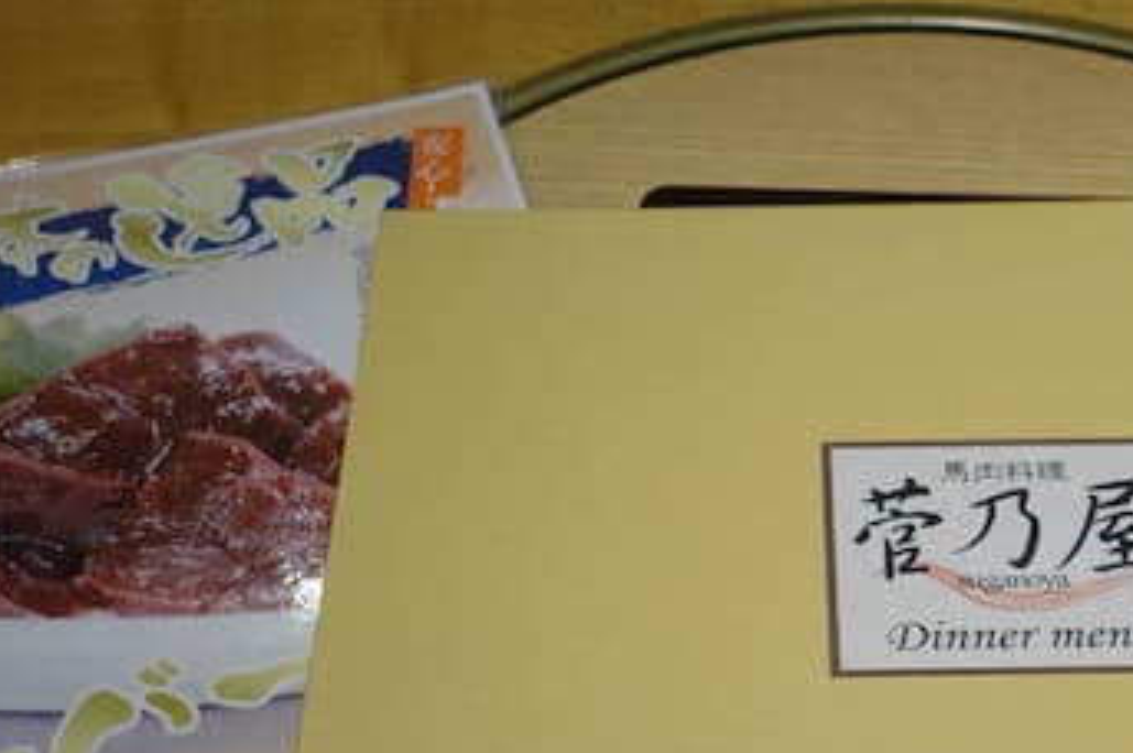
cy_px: 560
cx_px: 806
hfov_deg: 35.1
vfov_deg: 23.9
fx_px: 1761
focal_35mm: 56
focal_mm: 8.8
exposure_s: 1/60
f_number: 2.8
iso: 125
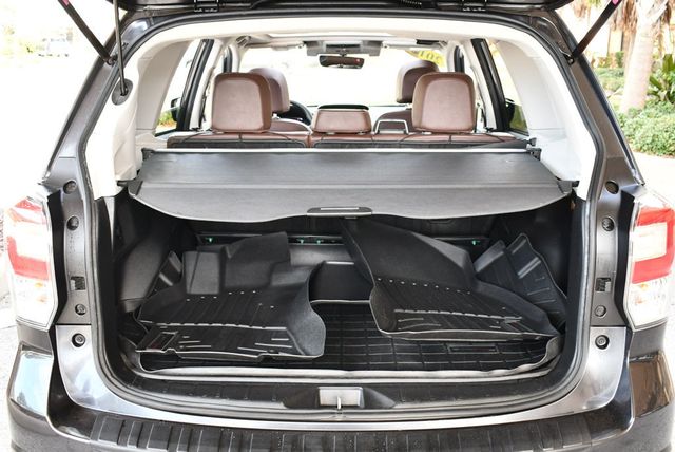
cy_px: 226
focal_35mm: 36
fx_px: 676
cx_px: 338
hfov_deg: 53.1
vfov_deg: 36.9
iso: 800
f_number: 3.5
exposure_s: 1/250
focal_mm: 18
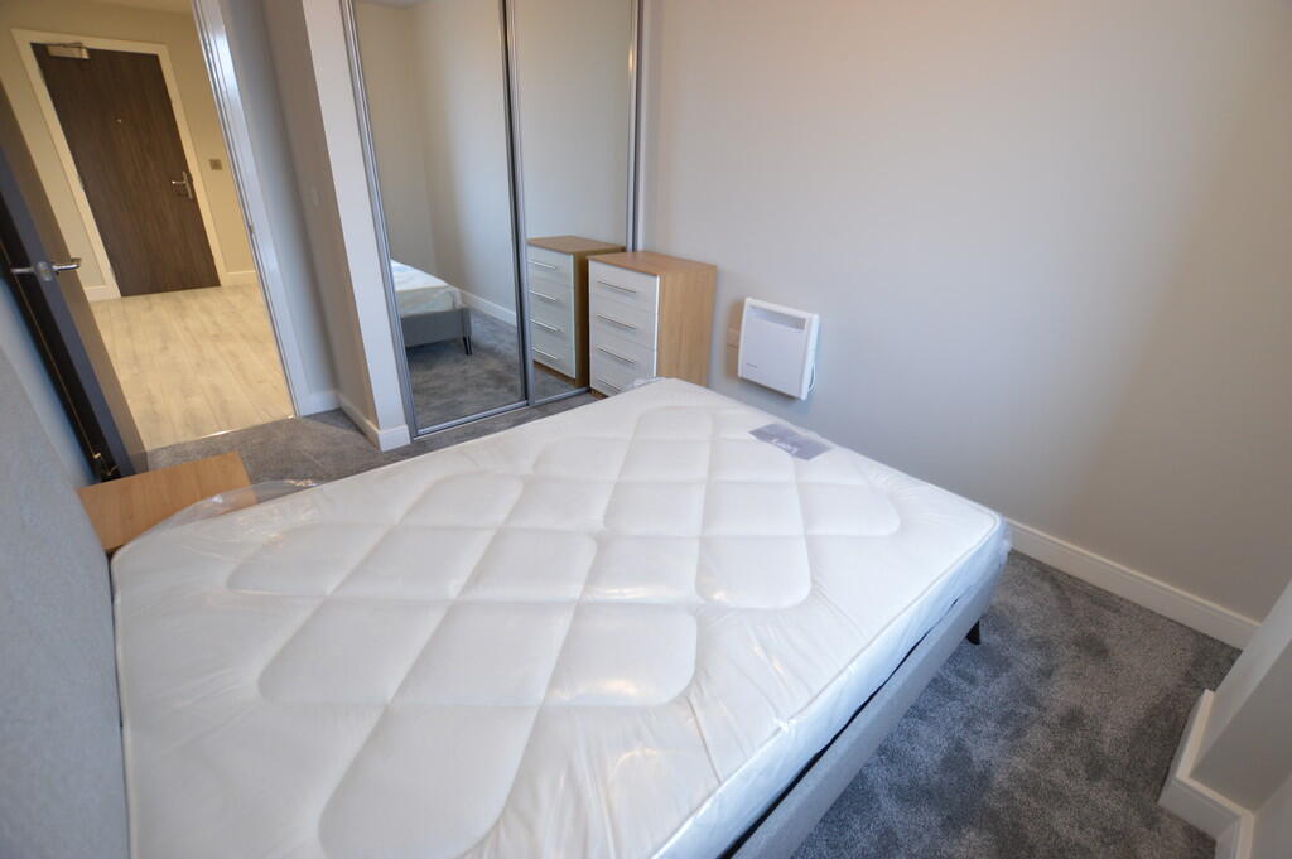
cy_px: 430
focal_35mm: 15
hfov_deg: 100.4
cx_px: 646
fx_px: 538
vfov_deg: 77.2
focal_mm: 10
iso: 280
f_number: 3.5
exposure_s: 1/15
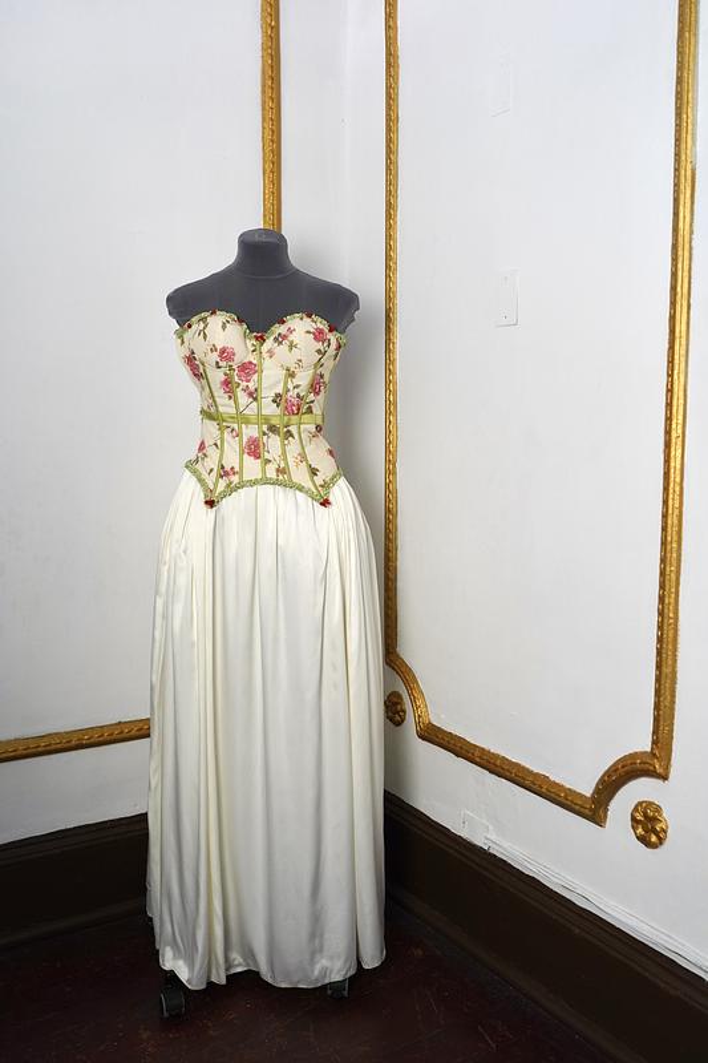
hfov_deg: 36.9
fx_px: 1062
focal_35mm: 36
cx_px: 354
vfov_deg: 53.1
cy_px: 532
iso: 1250
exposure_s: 1/160
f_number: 5
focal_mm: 36
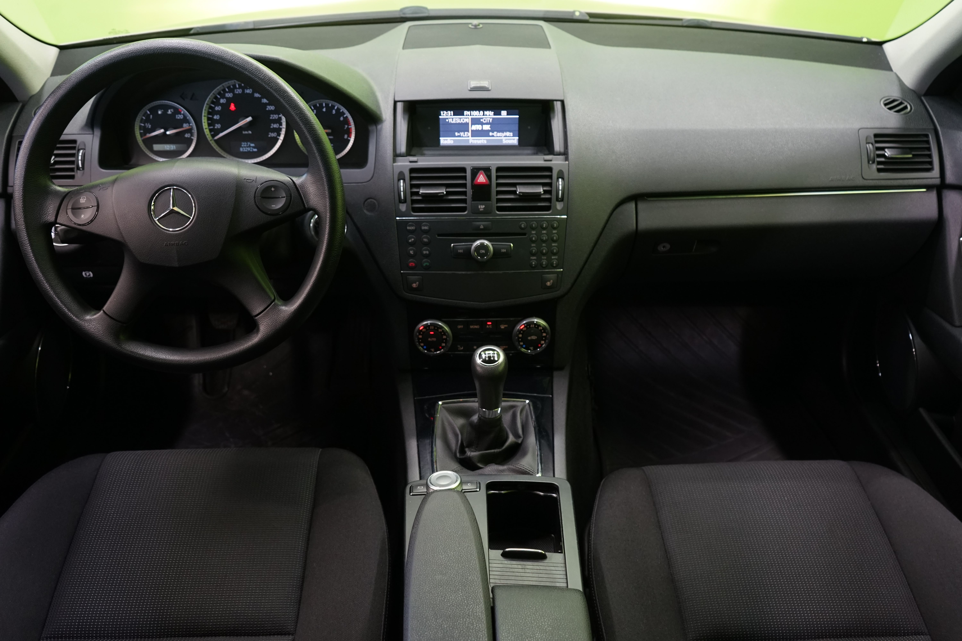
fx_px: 775
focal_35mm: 29
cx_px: 481
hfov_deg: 63.7
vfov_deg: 45.0
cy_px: 320
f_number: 5
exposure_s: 1/15
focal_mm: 29
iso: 1250
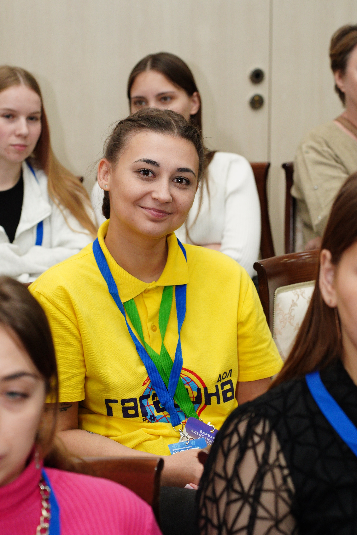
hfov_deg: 14.1
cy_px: 268
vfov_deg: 21.0
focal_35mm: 97
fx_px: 1443
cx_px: 178
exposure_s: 1/160
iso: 1600
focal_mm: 65
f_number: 4
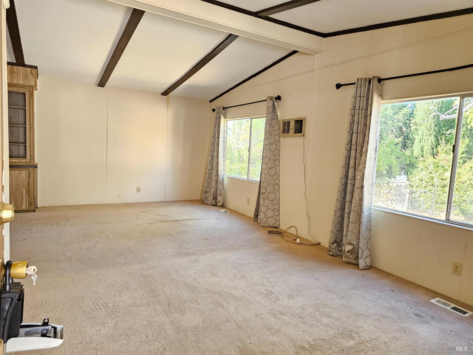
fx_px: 314
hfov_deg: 73.9
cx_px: 236
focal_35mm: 23
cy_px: 178
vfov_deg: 58.9
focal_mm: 6.3
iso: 400
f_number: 1.7
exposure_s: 1/170
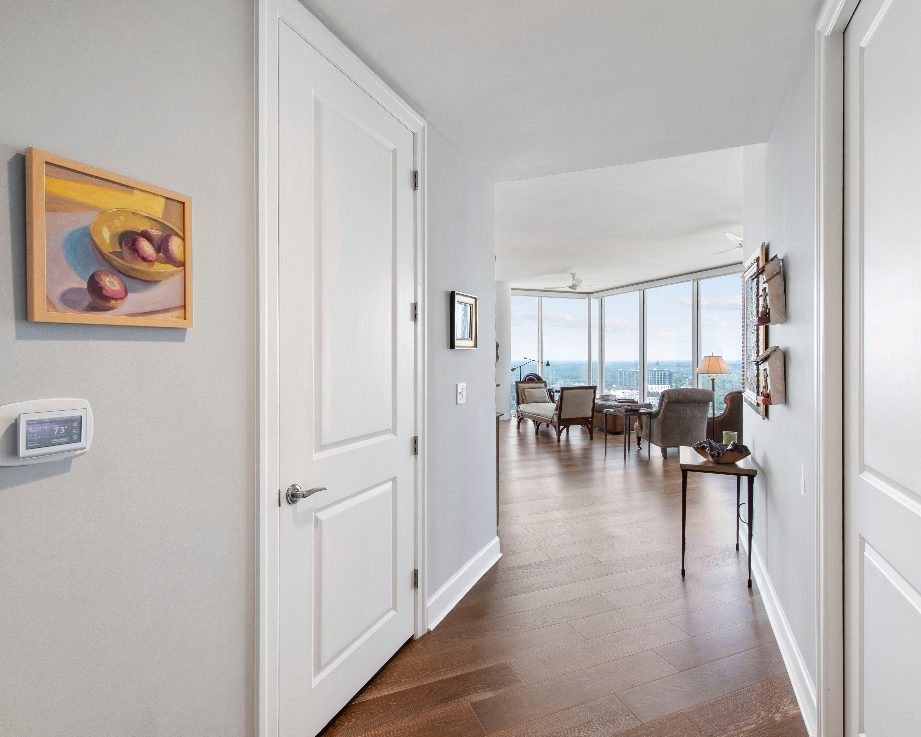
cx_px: 494
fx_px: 463
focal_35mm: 17
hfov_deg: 89.5
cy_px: 369
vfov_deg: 77.0
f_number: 8
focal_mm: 10
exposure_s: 1/2
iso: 100
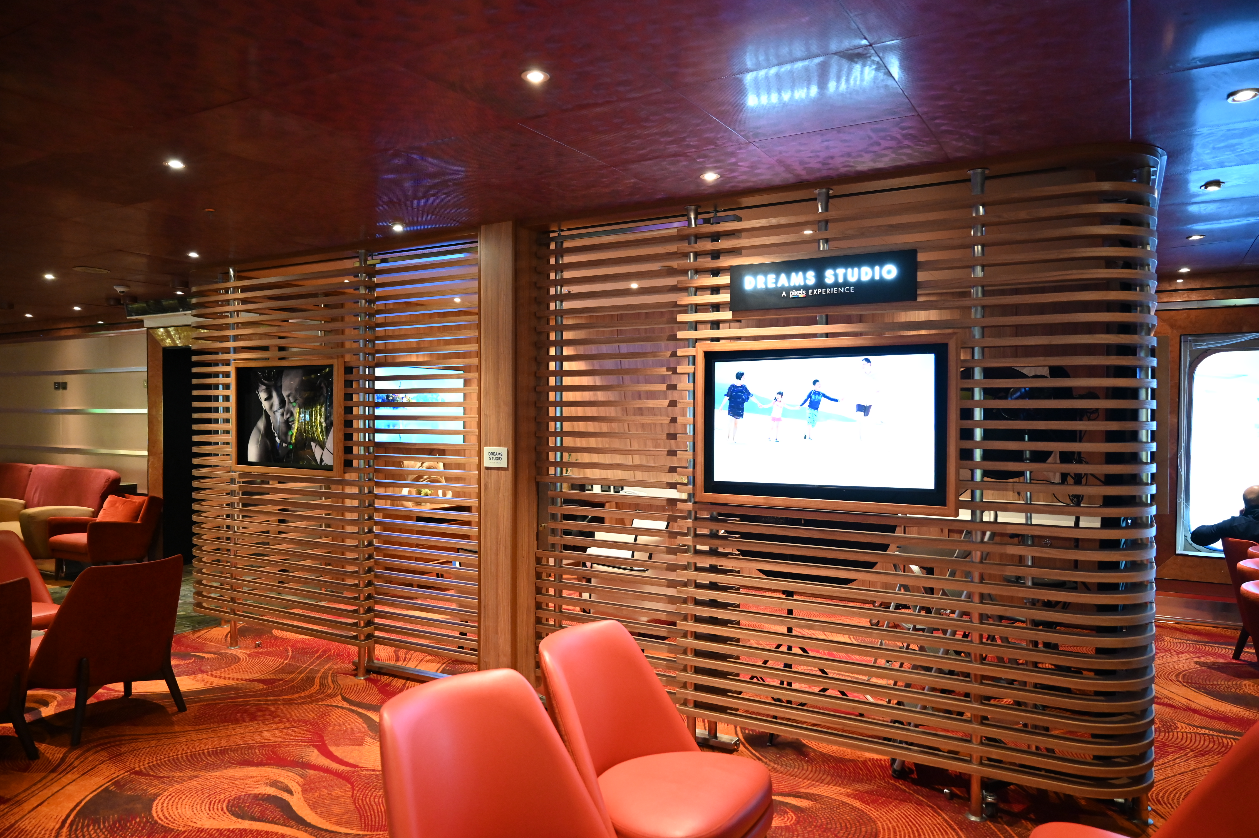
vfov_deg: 53.1
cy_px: 419
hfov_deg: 73.8
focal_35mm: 24
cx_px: 630
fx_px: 839
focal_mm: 24
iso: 4000
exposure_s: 1/125
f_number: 2.8
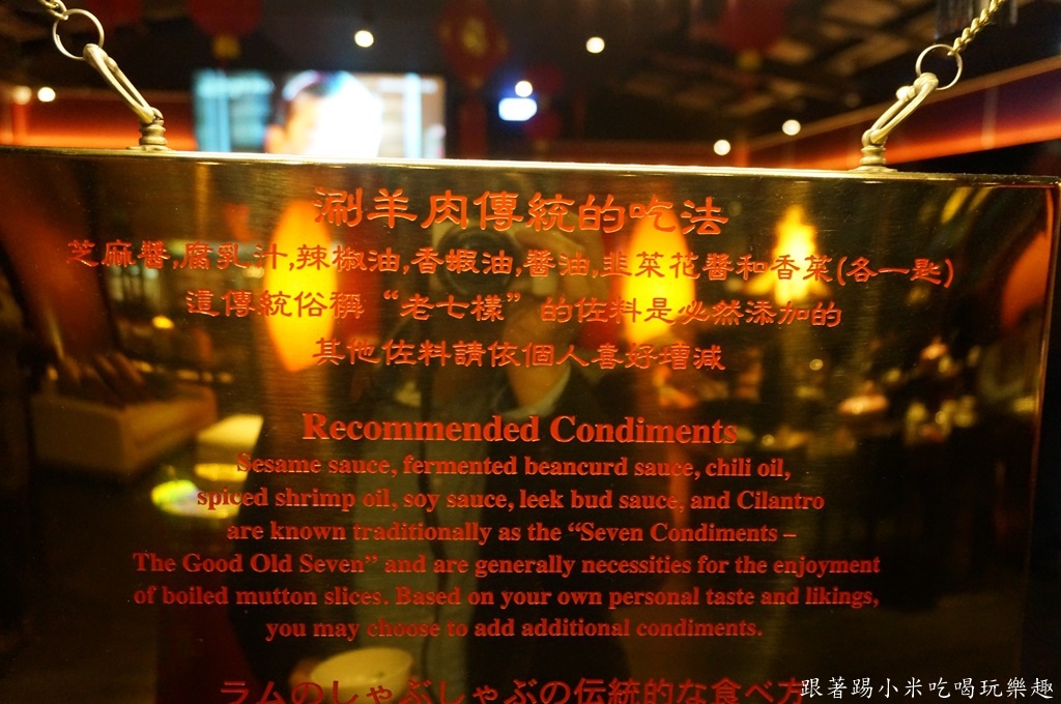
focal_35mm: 30
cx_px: 530
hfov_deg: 62.0
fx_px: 883
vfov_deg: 43.5
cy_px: 352
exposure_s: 1/50
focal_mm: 20
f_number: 4
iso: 3200
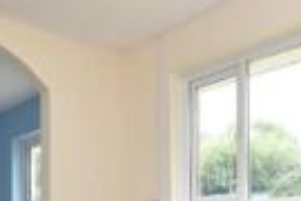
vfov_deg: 23.6
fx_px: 443
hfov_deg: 37.4
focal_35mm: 53
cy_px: 231
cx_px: 183
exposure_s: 1/200
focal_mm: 10
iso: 640
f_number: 5
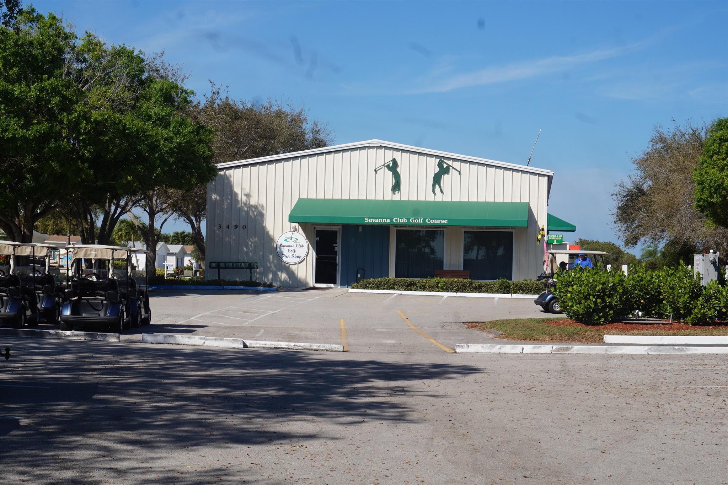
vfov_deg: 22.1
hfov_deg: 32.6
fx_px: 1243
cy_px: 242
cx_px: 364
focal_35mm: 62
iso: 100
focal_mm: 41
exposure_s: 1/125
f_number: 14
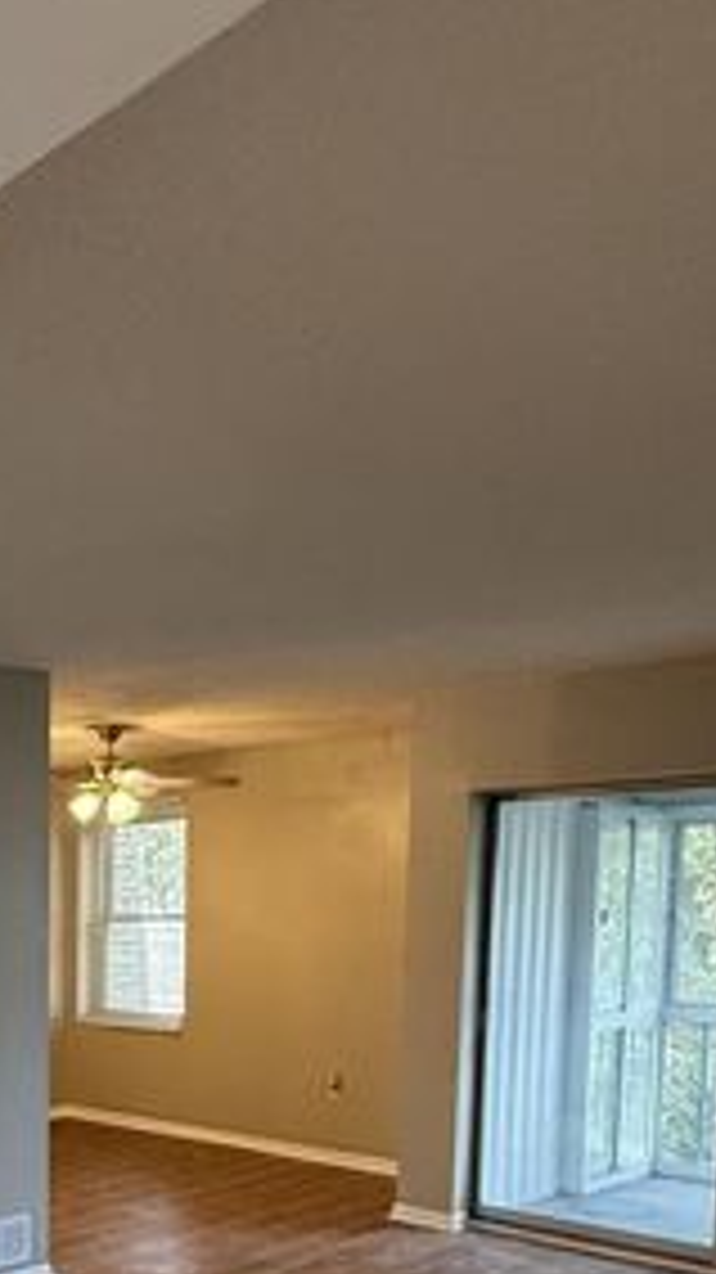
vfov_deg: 51.5
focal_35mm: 36
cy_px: 1038
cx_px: -230
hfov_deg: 27.2
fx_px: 1216
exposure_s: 1/120
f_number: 2.2
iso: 640
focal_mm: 2.22
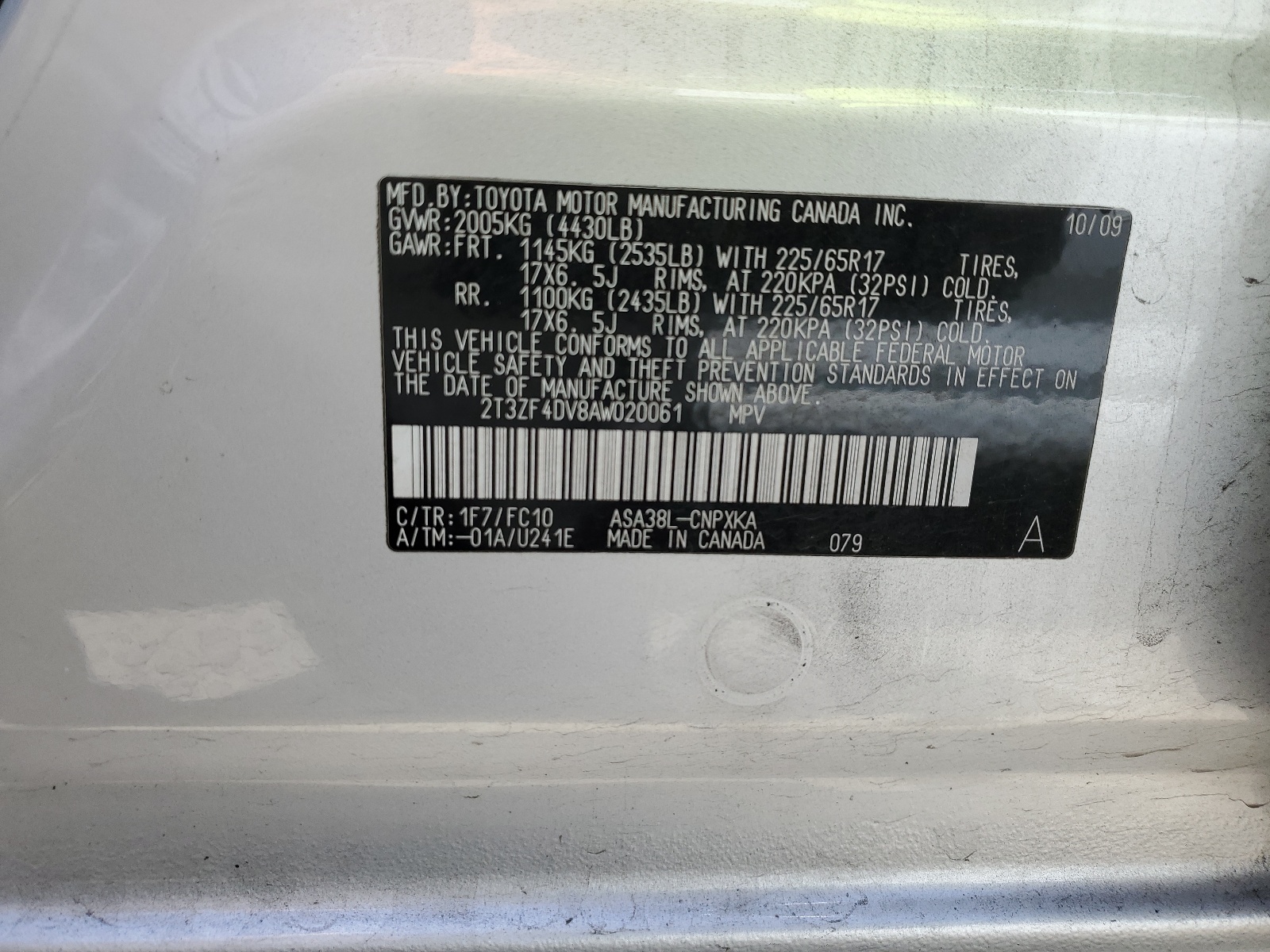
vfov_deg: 53.1
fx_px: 954
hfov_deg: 67.3
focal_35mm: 26
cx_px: 635
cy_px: 476
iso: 50
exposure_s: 1/526
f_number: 1.5
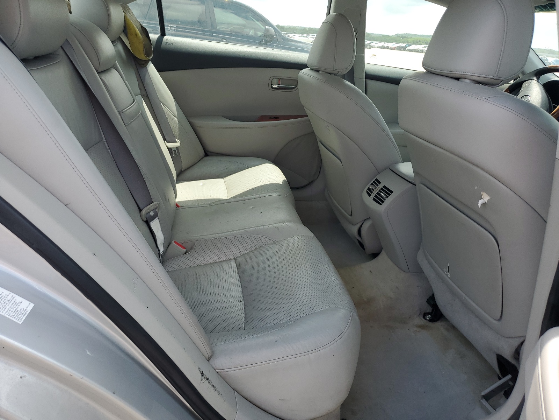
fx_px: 420
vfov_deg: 53.1
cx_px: 280
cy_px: 210
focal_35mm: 26
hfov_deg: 67.3
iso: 50
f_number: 1.5
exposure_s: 1/833
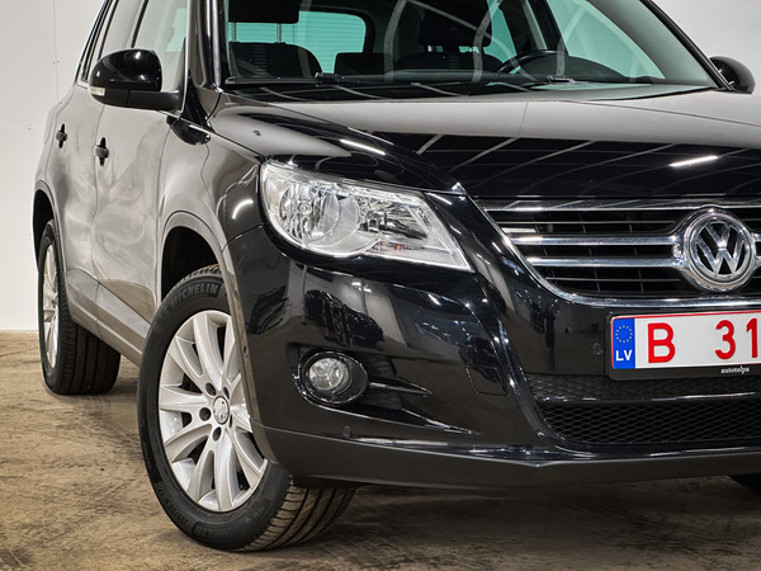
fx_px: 1693
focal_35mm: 77
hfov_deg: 25.3
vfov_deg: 19.1
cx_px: 380
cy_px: 286
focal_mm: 9
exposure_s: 1/35
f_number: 2.8
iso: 800
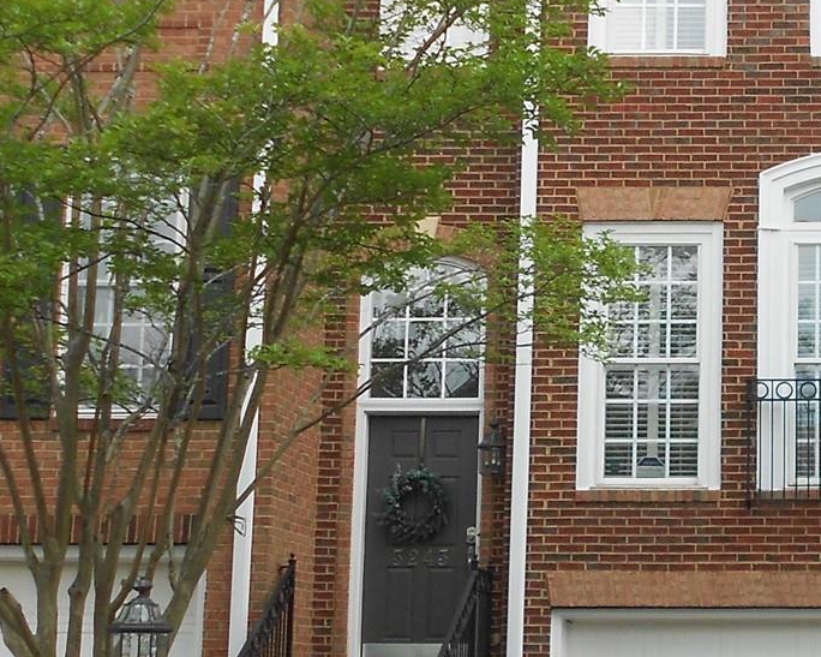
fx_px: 1846
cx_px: 865
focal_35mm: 76
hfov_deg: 23.7
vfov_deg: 20.1
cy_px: 389
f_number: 3.2
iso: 80
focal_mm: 4.6
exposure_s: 1/125
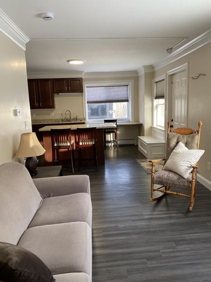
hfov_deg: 53.1
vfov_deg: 67.3
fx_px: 211
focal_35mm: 26
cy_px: 141
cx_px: 106
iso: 80
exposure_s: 1/60
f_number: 1.8
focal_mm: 4.25
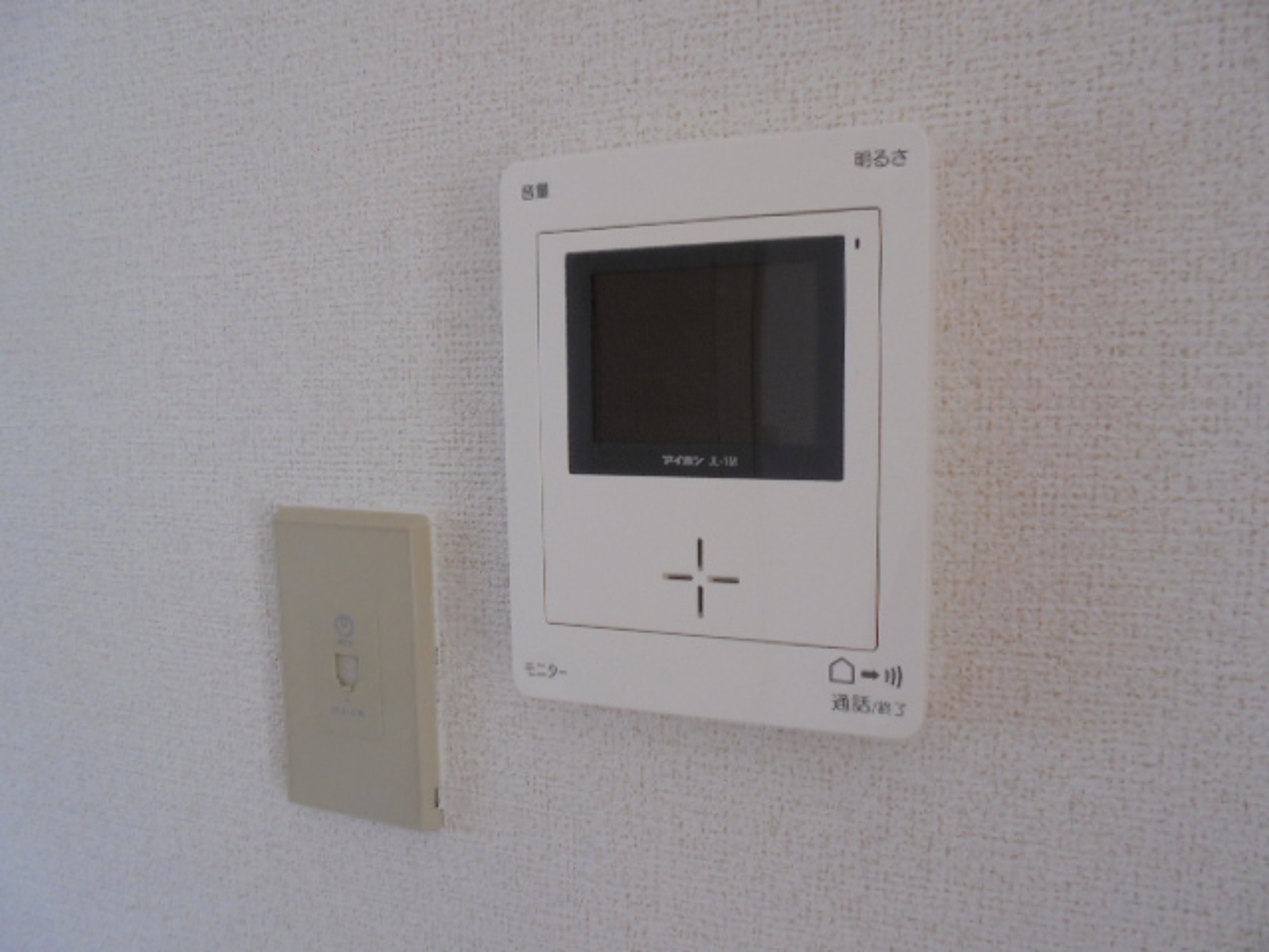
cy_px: 476
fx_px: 953
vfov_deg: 53.1
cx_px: 634
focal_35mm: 26
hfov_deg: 67.3
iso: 160
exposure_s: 1/30
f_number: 3.5
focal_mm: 4.6
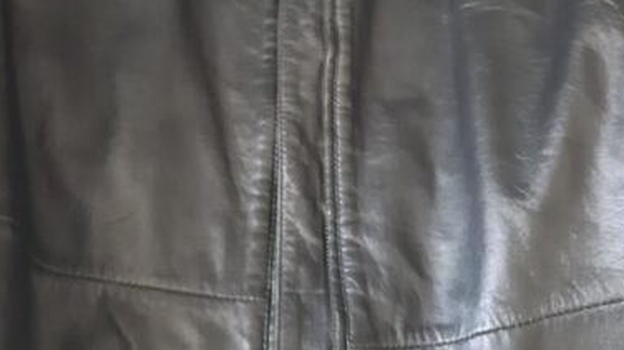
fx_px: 480
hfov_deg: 66.1
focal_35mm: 29
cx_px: 302
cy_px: 103
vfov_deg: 39.4
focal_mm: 4.6
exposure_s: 1/10
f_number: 2
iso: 1250
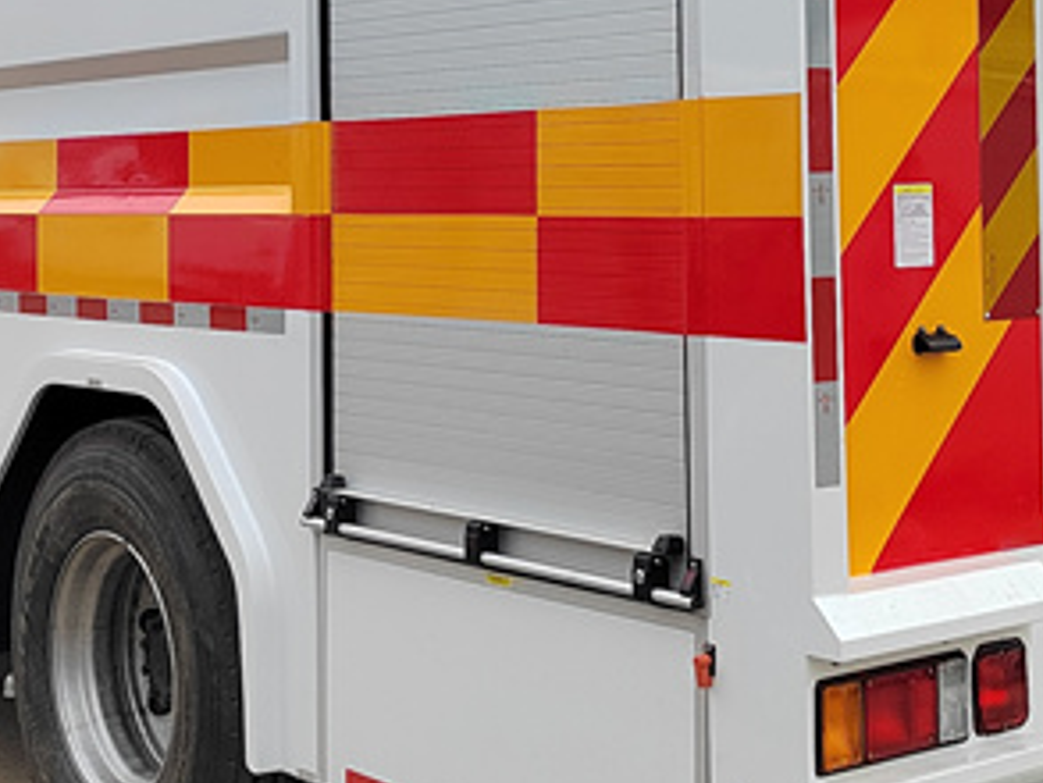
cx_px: 584
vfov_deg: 20.5
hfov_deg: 27.4
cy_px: 135
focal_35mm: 71
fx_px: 2140
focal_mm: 5.52
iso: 344
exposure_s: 1/1447
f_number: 1.9
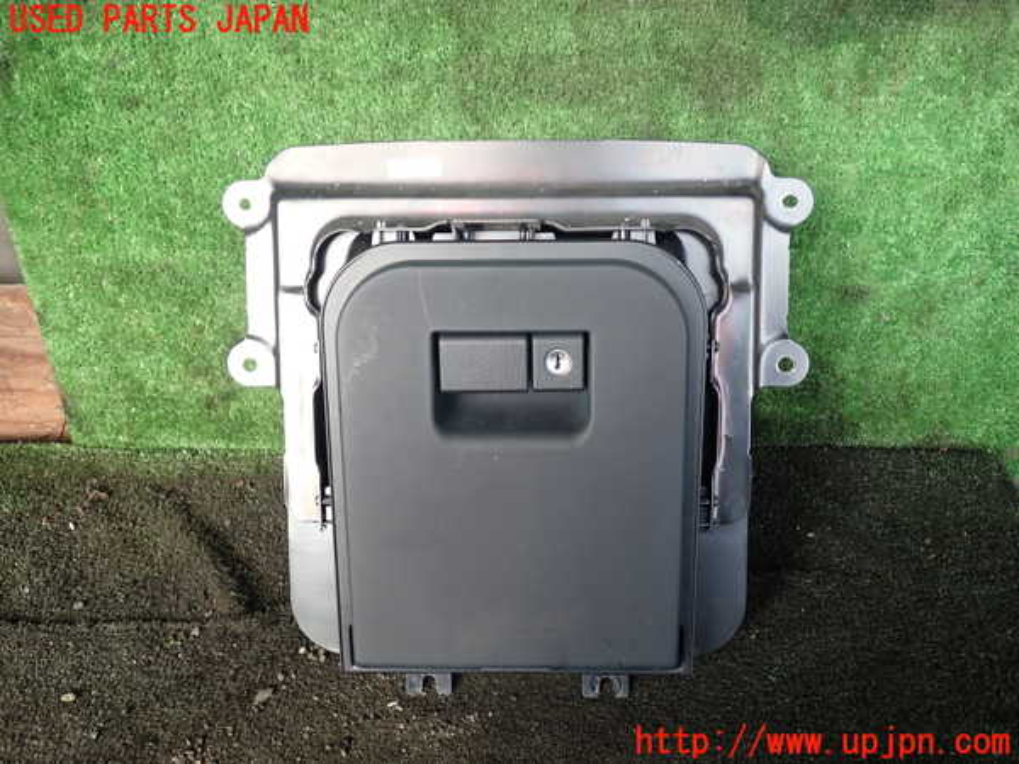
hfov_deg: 60.0
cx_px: 510
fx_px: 883
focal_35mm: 30
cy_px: 382
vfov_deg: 46.8
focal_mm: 5.4
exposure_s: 1/80
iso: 100
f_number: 2.3
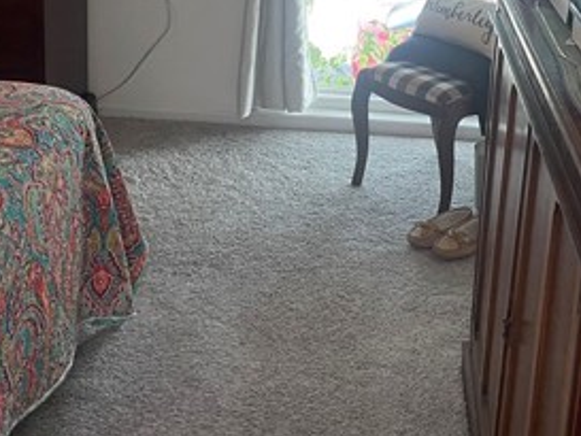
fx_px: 1024
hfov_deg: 31.6
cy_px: -40
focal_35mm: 61
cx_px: 326
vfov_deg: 22.7
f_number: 1.6
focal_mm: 4.2
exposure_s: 1/60
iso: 125
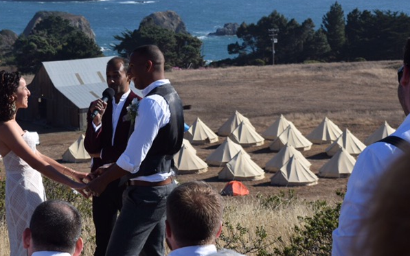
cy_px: 130
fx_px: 1416
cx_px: 102
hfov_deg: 16.4
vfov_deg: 10.3
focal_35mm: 127
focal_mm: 55
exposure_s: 1/400
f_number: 10
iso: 200
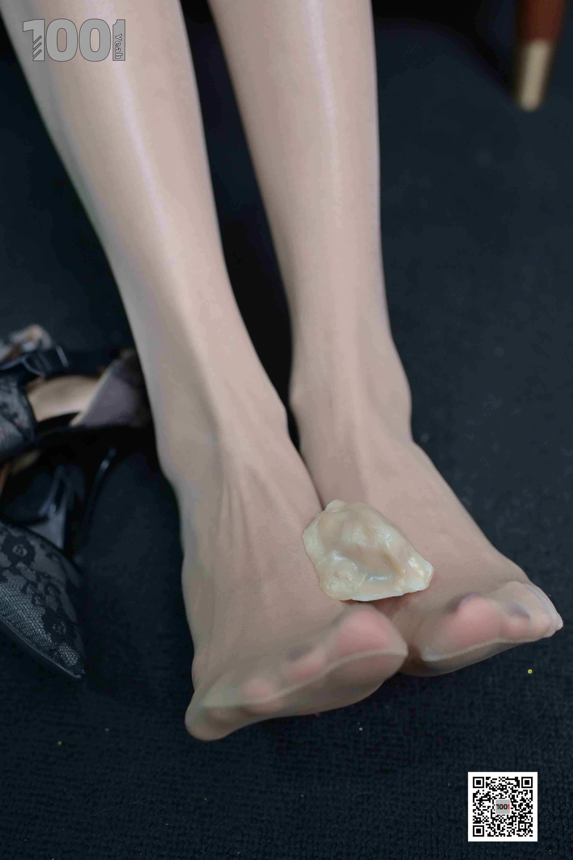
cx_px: 286
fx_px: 835
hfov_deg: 37.9
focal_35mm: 35
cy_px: 430
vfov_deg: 54.4
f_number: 3.5
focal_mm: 35
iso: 800
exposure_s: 1/160
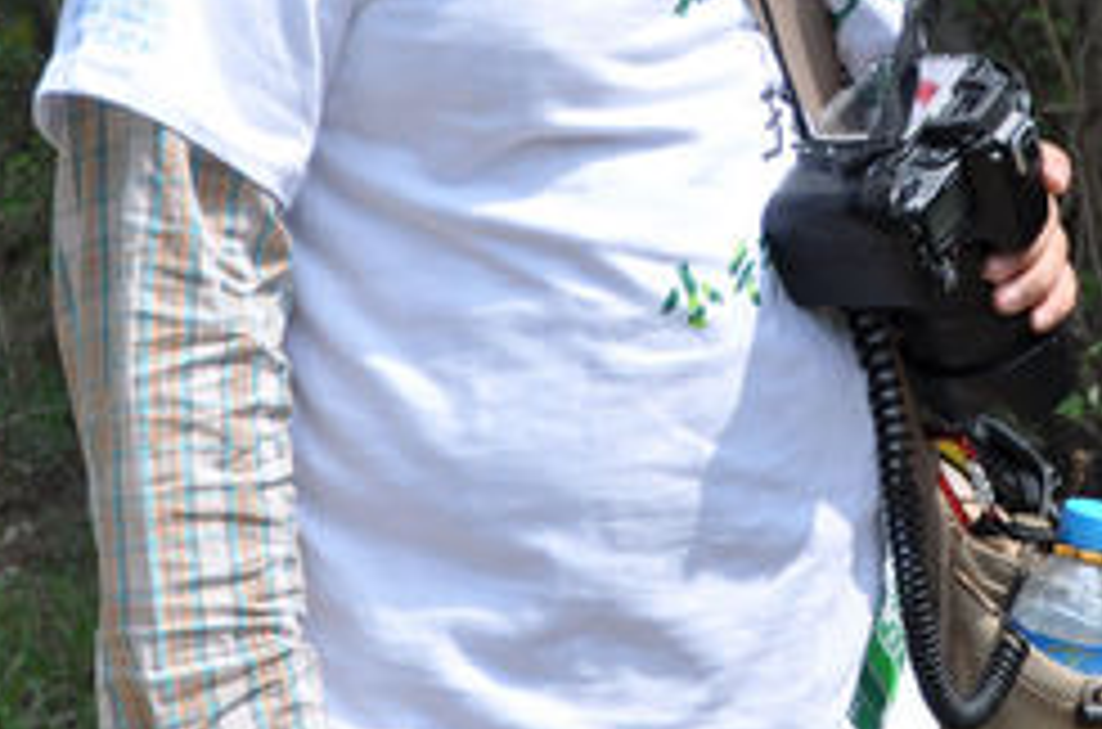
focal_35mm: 121
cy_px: -36
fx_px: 3694
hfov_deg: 16.9
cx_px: 778
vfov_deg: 11.1
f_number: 4.5
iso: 200
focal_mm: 26
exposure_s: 1/1250
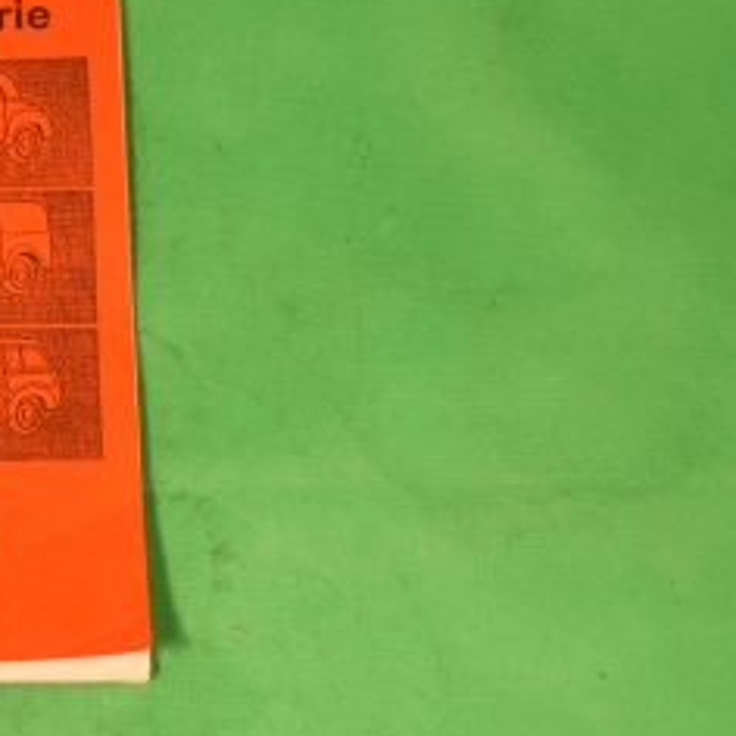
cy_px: 231
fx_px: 3514
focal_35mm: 146
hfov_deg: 11.7
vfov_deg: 11.9
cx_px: -190
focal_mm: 45
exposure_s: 1/80
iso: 100
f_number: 6.3
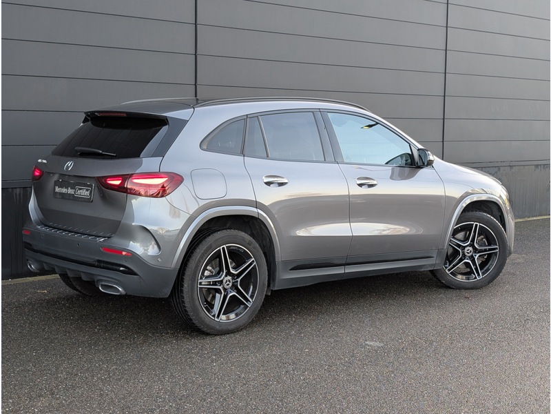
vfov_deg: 29.7
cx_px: 276
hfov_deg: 38.9
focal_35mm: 49
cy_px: 207
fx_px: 780
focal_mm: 6.9
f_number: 1.68
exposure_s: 1/153
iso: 37
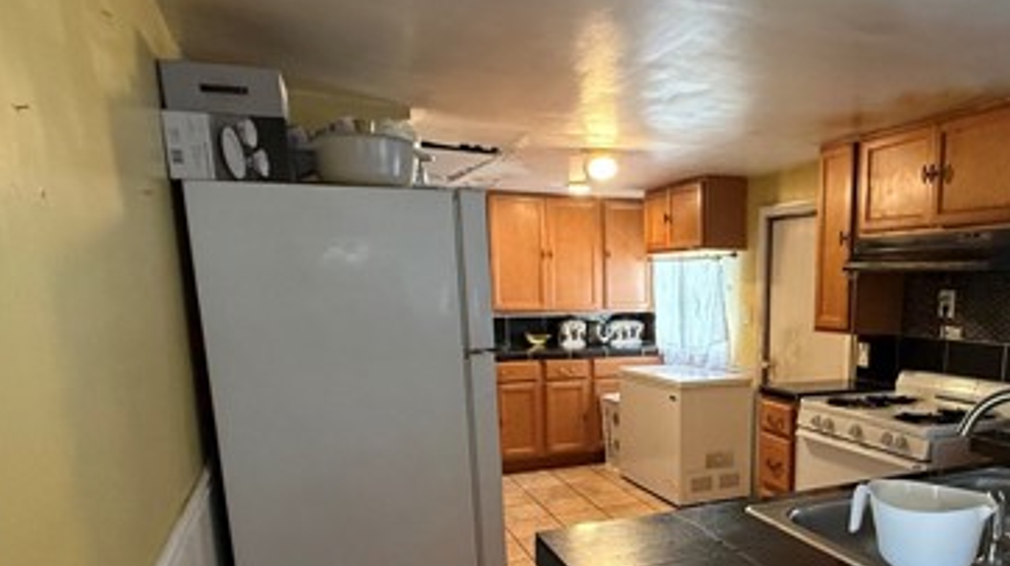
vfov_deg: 41.8
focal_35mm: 27
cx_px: 681
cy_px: 410
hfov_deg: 67.8
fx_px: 723
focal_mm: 2.22
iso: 640
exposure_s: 1/120
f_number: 2.2
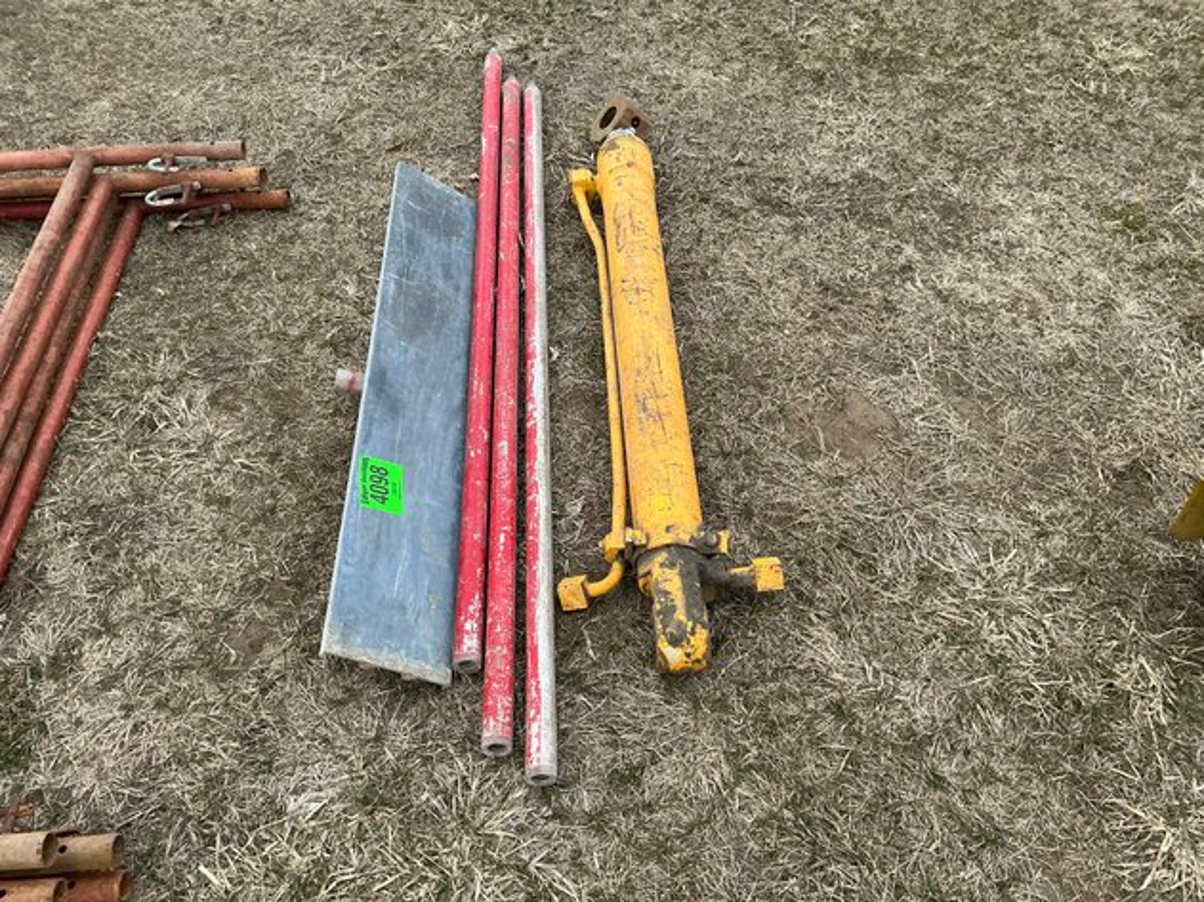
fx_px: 974
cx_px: 602
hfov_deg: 63.5
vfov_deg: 49.7
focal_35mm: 28
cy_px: 451
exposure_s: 1/406
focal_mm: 3
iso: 25
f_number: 1.8
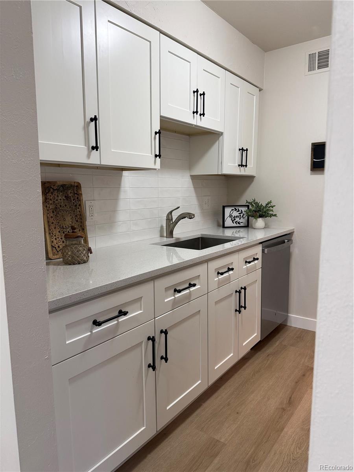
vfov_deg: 71.6
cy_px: 236
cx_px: 177
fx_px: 327
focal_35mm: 24
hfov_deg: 56.8
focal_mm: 6.76
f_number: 1.78
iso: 200
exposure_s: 1/120
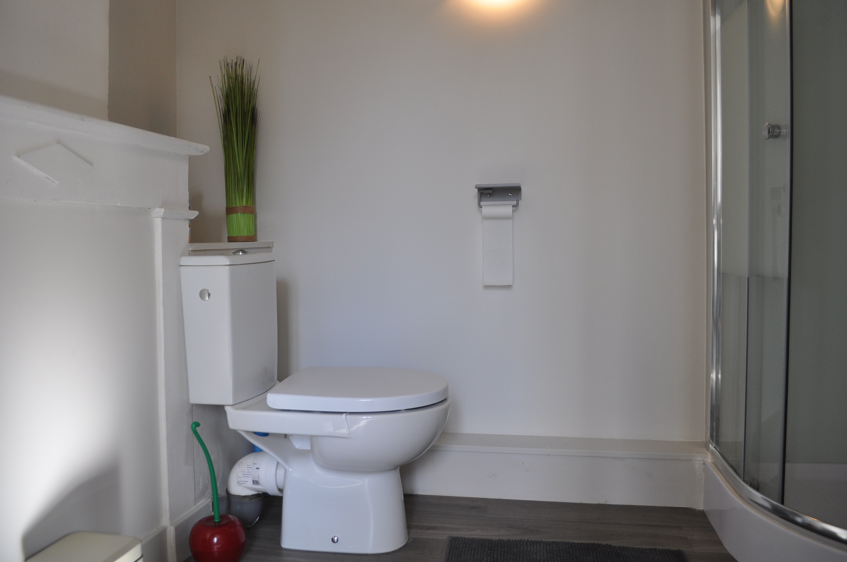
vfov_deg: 43.5
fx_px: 705
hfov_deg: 62.0
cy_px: 281
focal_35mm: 30
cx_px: 424
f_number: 4
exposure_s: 1/60
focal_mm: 20
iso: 400
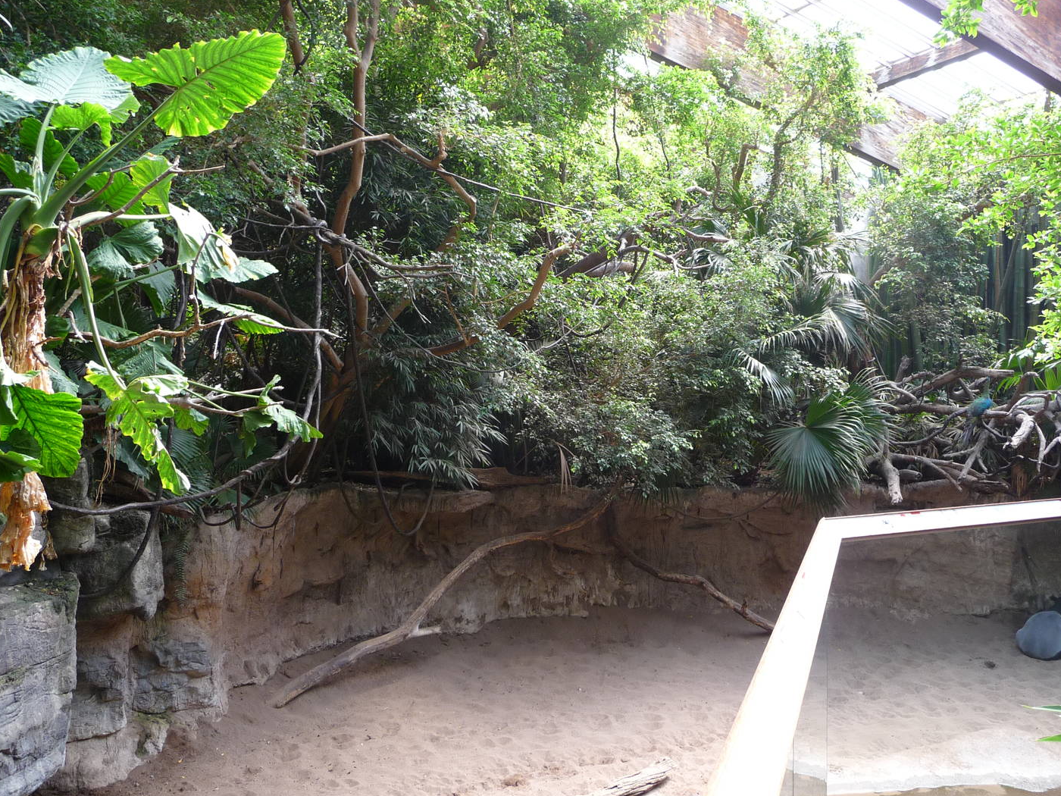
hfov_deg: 56.7
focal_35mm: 32
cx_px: 587
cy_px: 360
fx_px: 981
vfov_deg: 44.1
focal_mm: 4.7
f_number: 3.3
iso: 100
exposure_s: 1/40
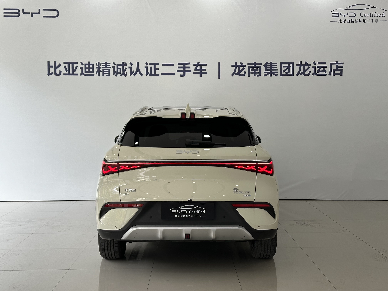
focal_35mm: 48
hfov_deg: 39.7
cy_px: 146
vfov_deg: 30.3
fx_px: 538
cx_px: 194
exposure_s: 1/199
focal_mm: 6.86
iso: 50
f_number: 1.78
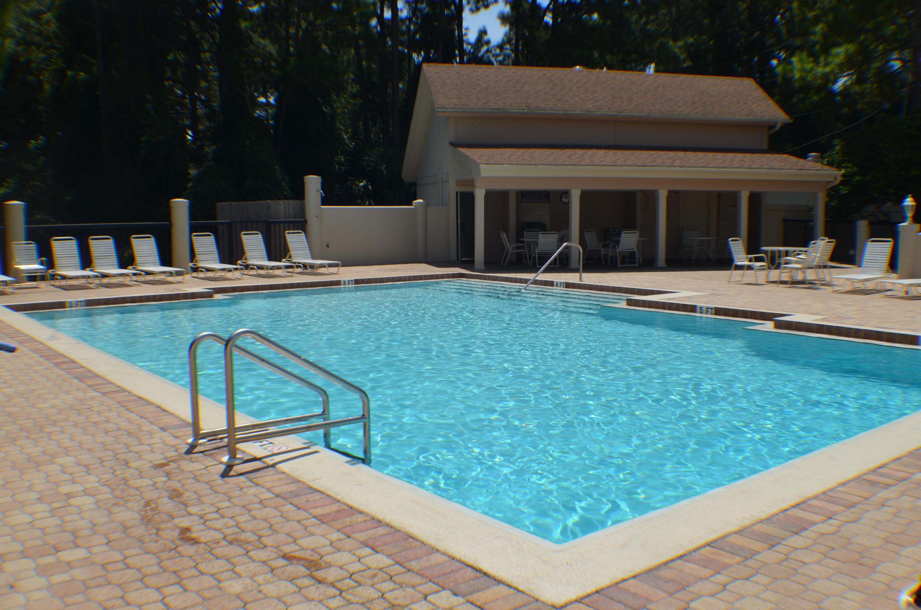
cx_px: 460
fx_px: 996
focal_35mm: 39
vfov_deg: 34.1
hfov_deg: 49.6
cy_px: 305
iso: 100
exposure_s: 1/200
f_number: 11
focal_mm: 26
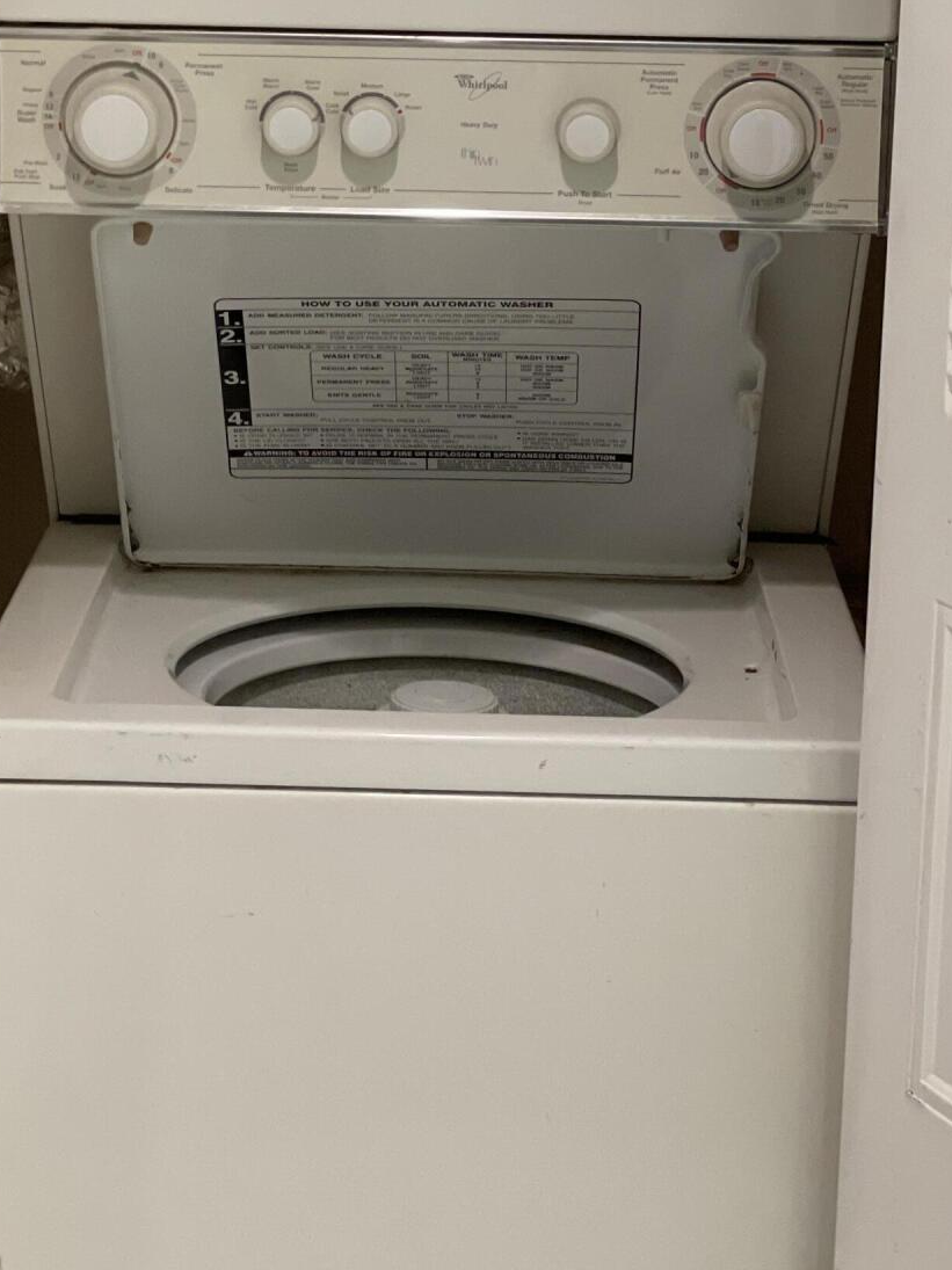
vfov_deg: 20.3
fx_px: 3484
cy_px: 157
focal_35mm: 95
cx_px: 444
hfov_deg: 15.6
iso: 250
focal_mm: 6
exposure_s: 1/120
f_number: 2
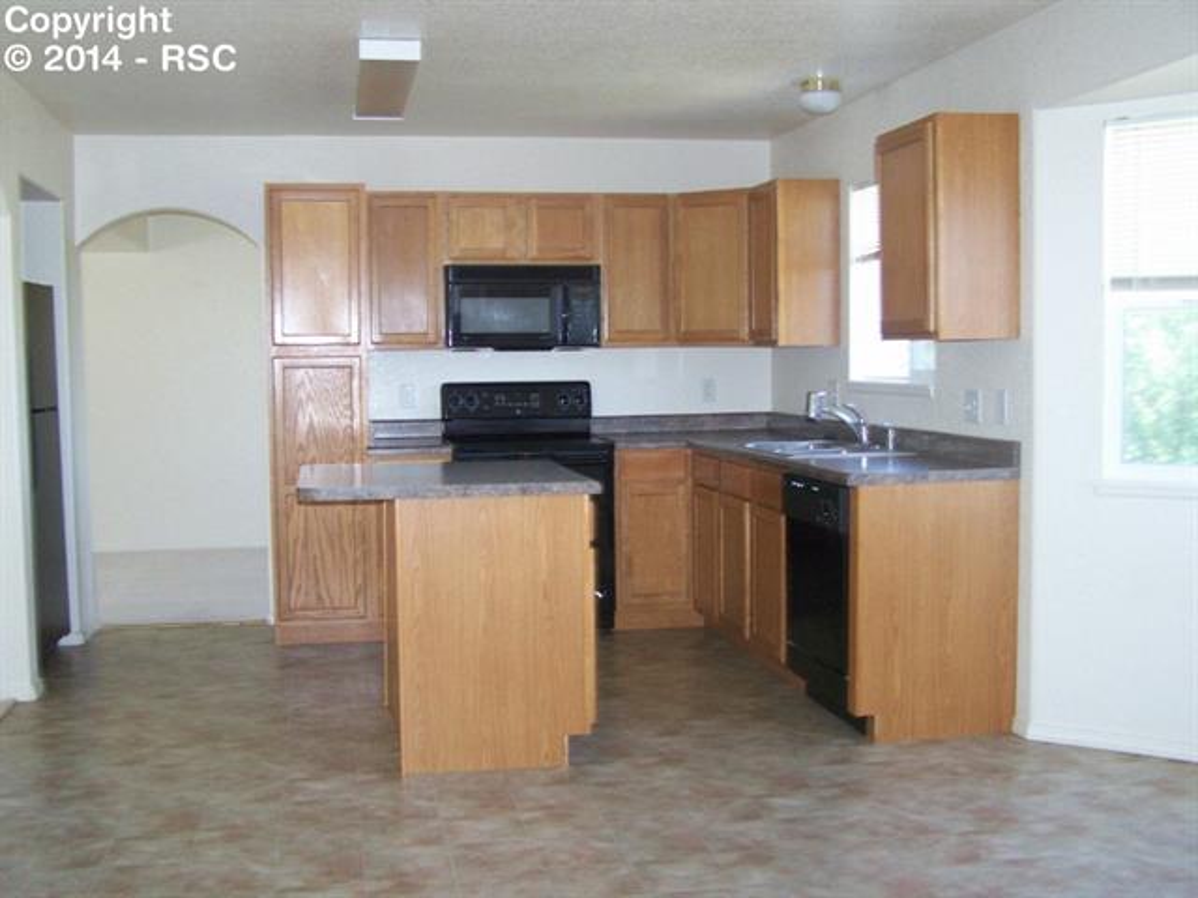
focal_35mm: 38
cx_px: 599
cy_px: 449
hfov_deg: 49.0
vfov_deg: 37.7
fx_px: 1315
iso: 160
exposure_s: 1/60
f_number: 2.8
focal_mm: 6.3
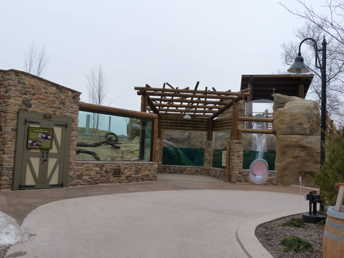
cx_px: 172
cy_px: 129
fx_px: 338
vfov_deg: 41.8
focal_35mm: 34
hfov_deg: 54.0
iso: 125
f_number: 4
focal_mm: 6.2
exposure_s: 1/125
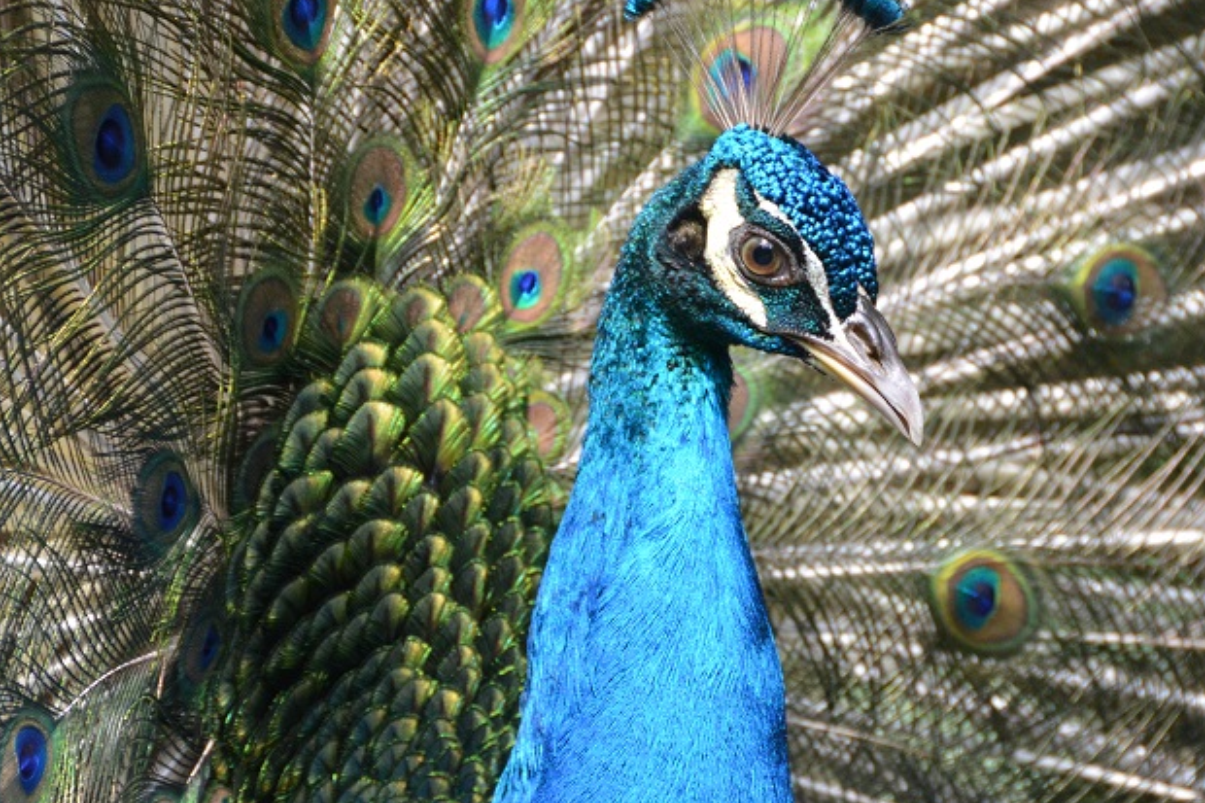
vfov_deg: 3.8
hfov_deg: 5.7
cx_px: 647
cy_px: 381
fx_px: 12146
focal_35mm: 363
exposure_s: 1/400
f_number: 5.6
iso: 1600
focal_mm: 150
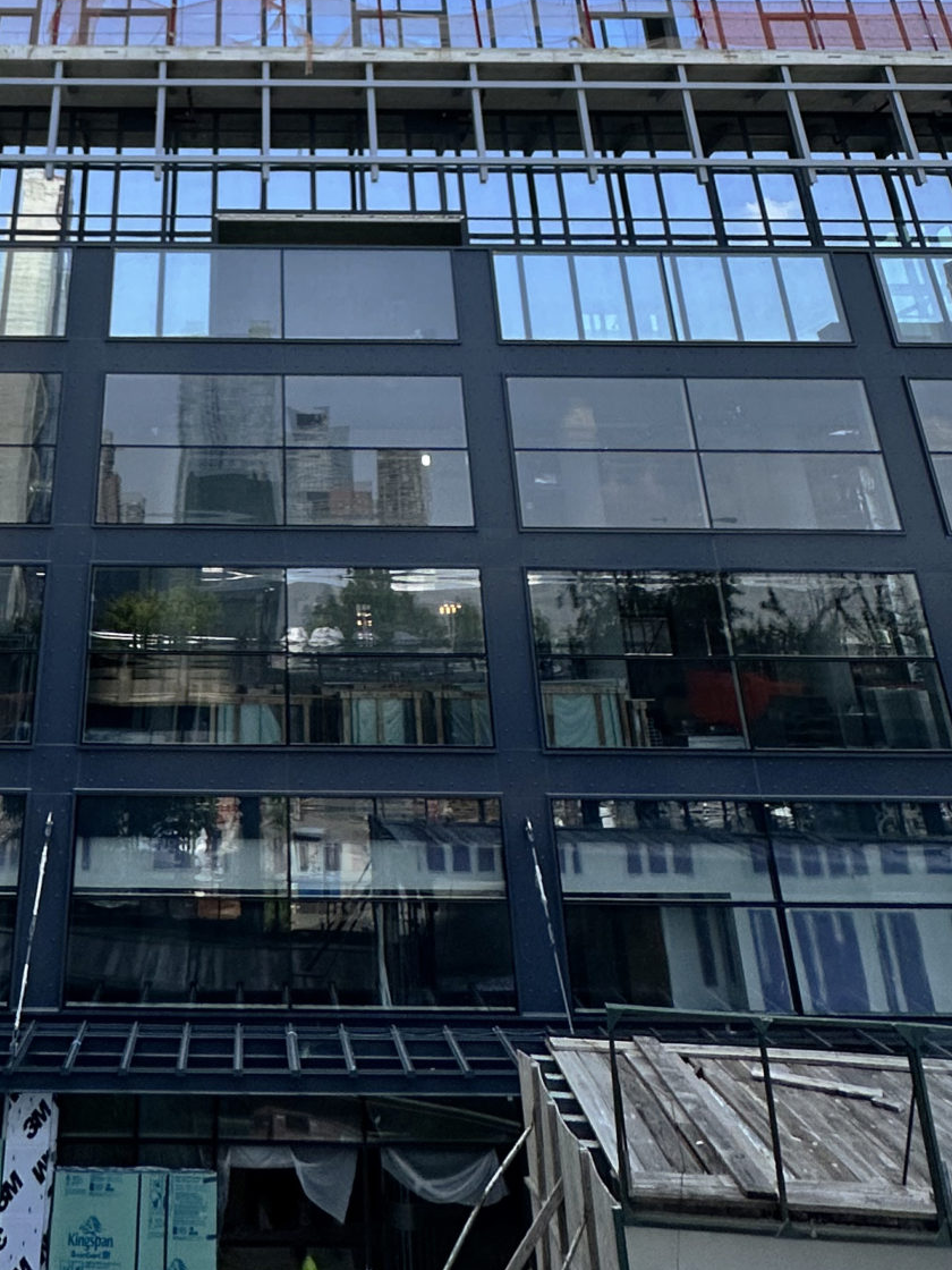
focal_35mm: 32
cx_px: 245
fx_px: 1173
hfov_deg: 42.9
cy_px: -134
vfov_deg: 43.6
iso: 50
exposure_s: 1/1916
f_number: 2.2
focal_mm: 2.22
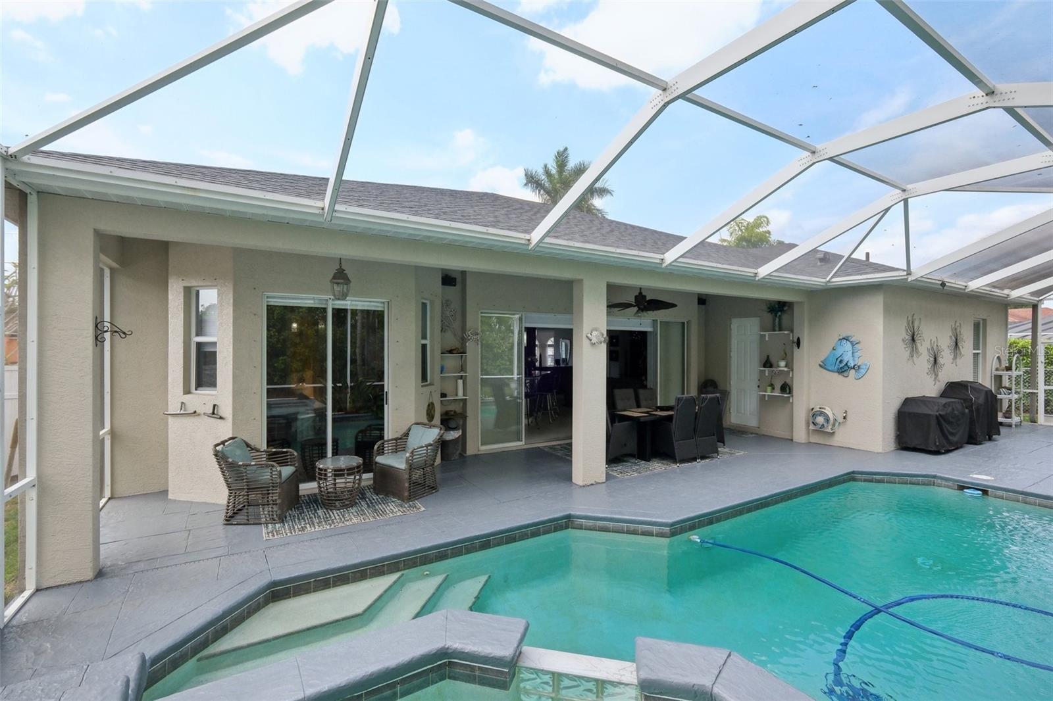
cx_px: 526
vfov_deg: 77.3
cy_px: 350
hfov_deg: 100.4
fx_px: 439
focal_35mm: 15
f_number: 8
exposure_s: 1/150
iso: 400
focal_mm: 10
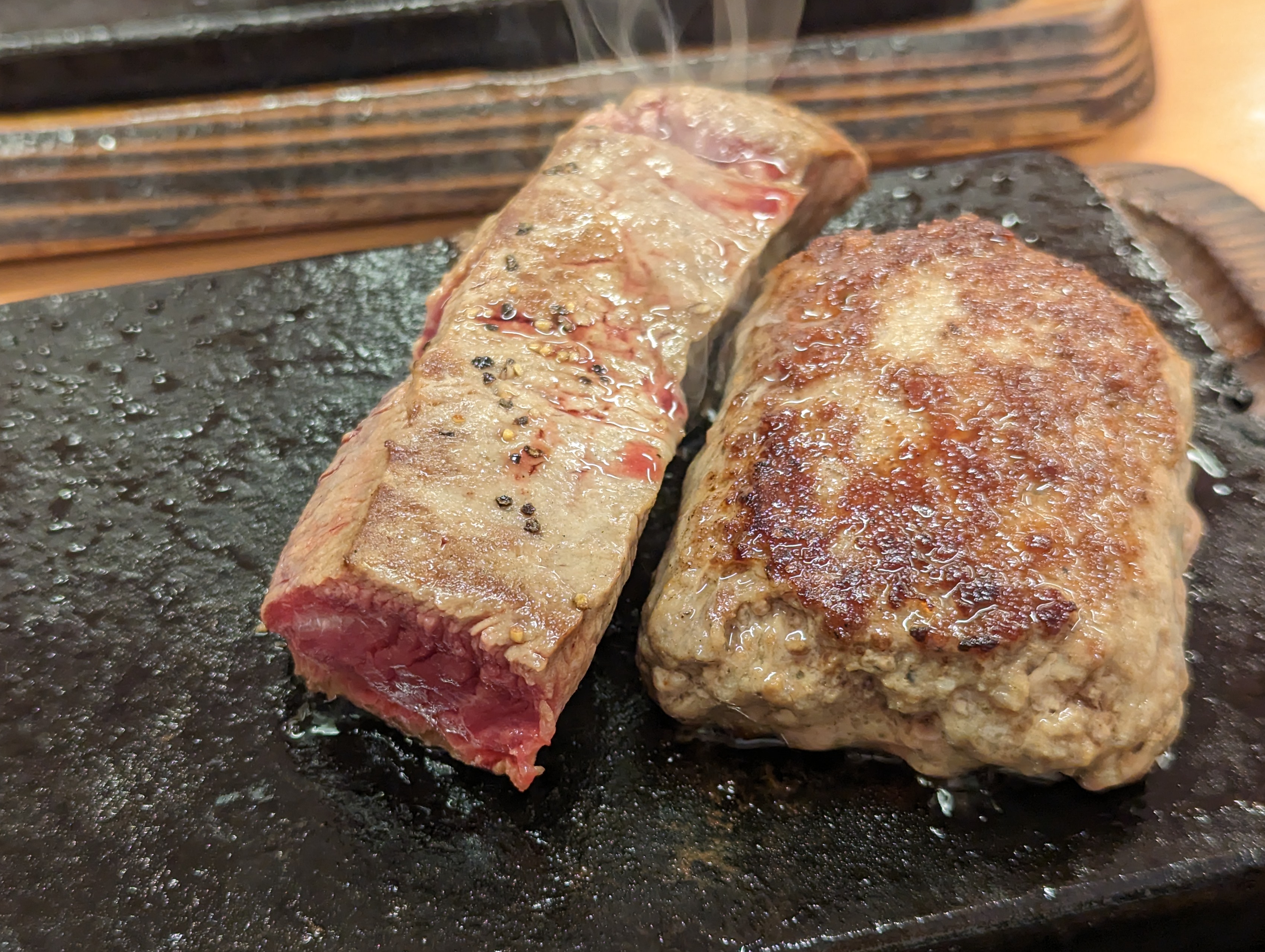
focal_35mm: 58
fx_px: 2122
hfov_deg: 33.2
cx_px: 571
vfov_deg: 25.3
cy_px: 516
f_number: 1.85
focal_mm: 6.81
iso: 293
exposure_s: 1/98.5
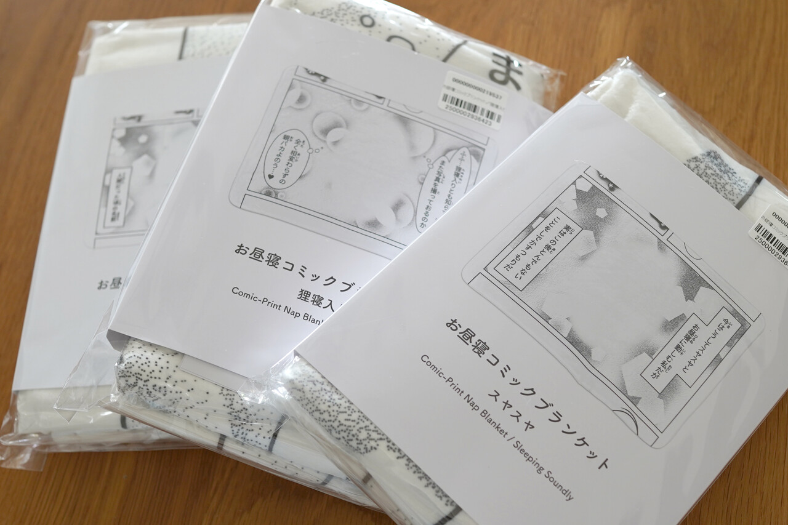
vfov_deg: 29.9
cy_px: 262
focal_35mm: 45
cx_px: 394
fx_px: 985
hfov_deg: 43.6
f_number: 4
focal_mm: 30
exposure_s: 1/160
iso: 500
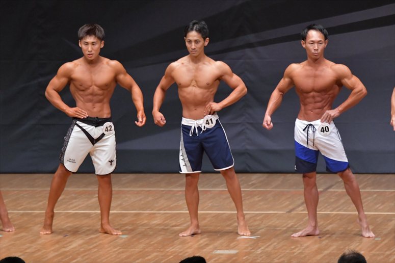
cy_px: 132
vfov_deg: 5.1
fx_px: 2961
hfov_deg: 7.6
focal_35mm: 270
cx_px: 198
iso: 6400
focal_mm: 180
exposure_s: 1/400
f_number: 5.6
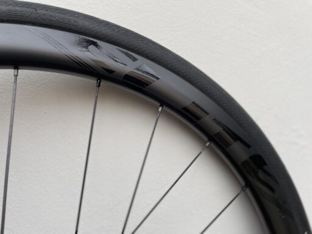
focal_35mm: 26
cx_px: 156
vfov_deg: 53.1
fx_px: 235
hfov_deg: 67.3
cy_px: 117
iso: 40
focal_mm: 4.2
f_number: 1.6
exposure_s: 1/170
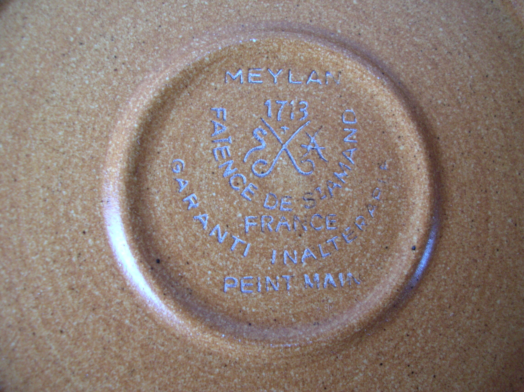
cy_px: 196
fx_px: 529
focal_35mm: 35
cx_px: 262
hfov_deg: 52.7
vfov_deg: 40.6
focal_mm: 5.8
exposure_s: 1/5.5
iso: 109
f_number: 2.8
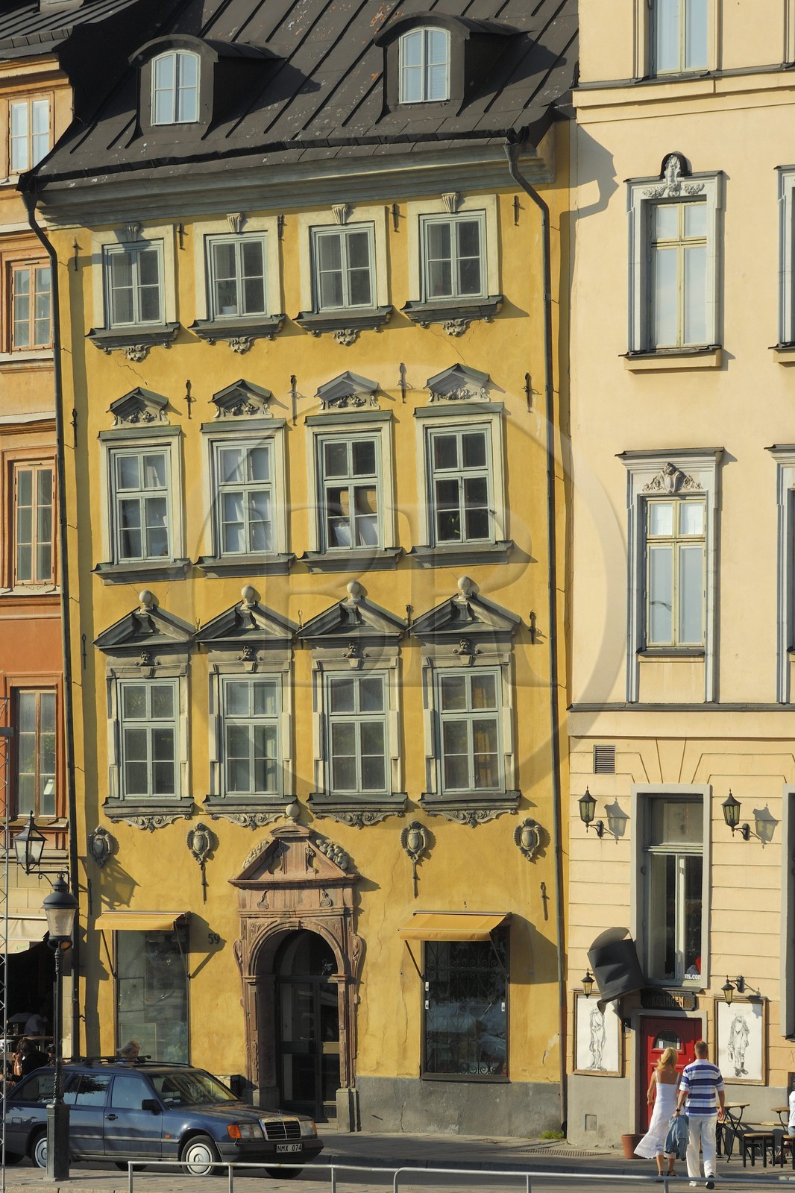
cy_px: 596
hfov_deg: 7.9
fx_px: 5766
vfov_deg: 11.8
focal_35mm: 174
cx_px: 398
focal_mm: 116
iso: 100
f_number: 7.6
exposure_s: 1/320
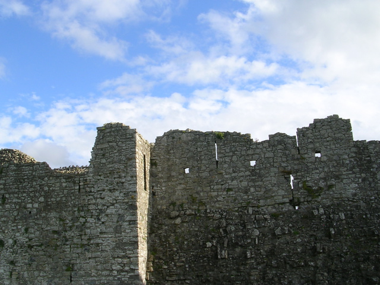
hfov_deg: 49.0
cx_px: 190
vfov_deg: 37.7
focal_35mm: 38
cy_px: 142
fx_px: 417
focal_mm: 5.8
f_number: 5.6
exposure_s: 1/202
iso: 50
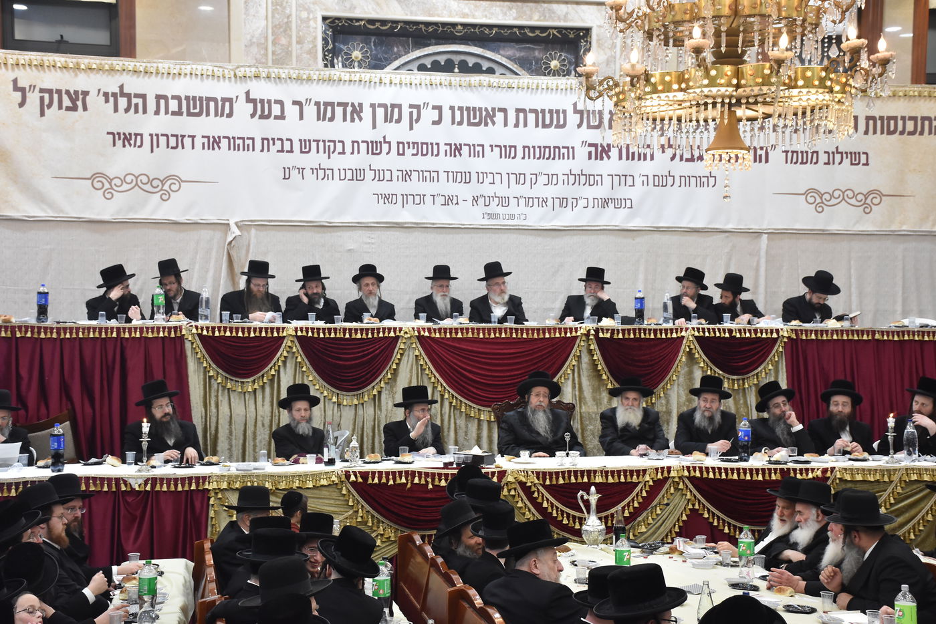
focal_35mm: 57
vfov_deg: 23.8
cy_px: 312
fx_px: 1482
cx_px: 468
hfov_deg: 35.0
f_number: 6.3
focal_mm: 38
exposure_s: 1/100
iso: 1600
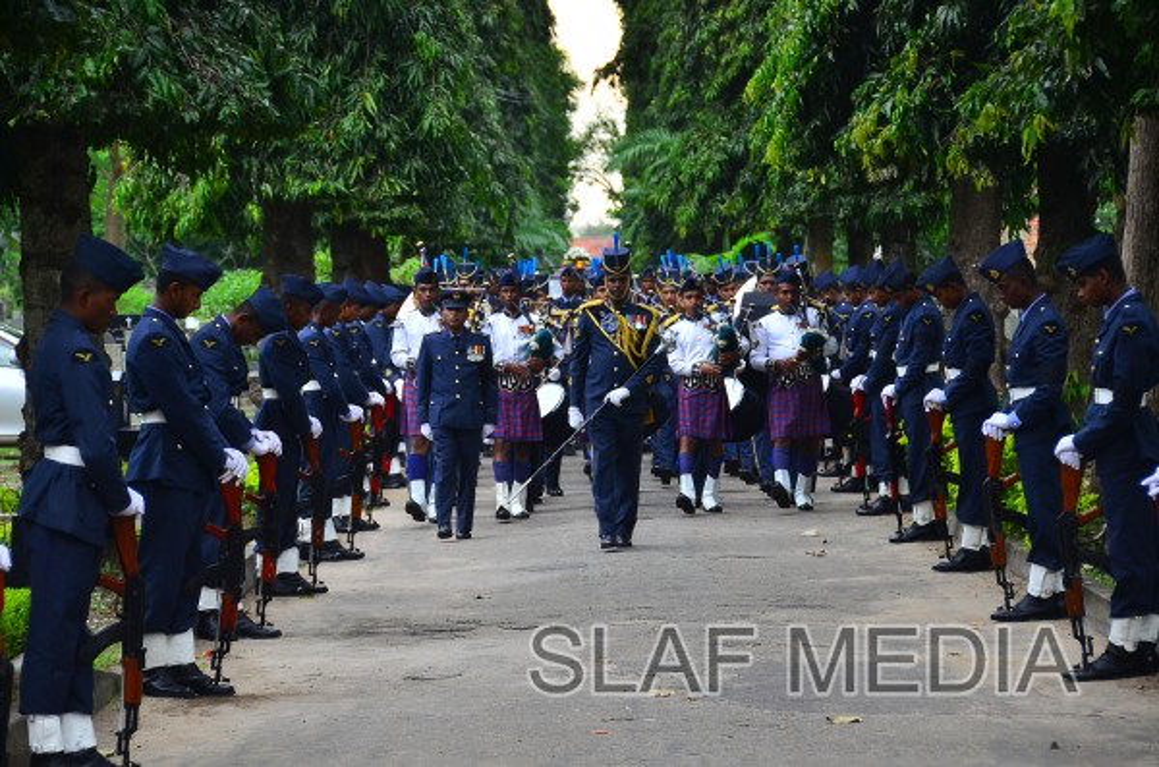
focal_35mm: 158
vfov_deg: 8.7
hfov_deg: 13.1
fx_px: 5059
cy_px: 384
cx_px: 580
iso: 250
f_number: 5.3
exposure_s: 1/160
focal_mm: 105
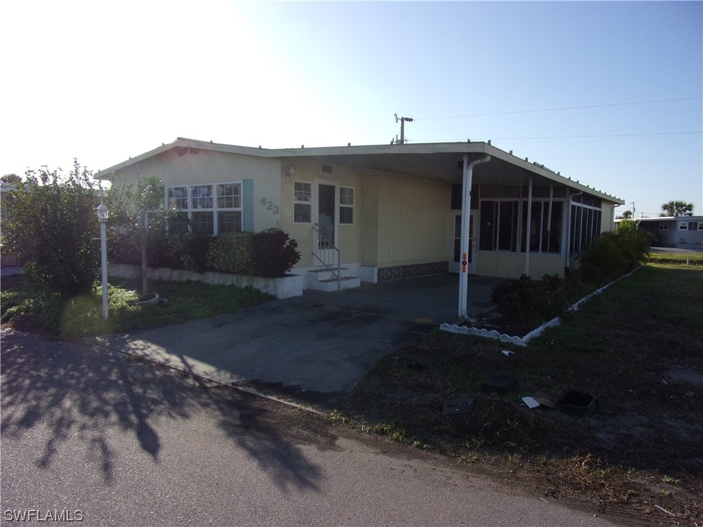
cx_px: 352
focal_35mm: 24
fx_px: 487
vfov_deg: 56.8
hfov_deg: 71.6
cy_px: 264
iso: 80
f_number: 3.3
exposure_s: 1/1100
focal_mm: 4.3
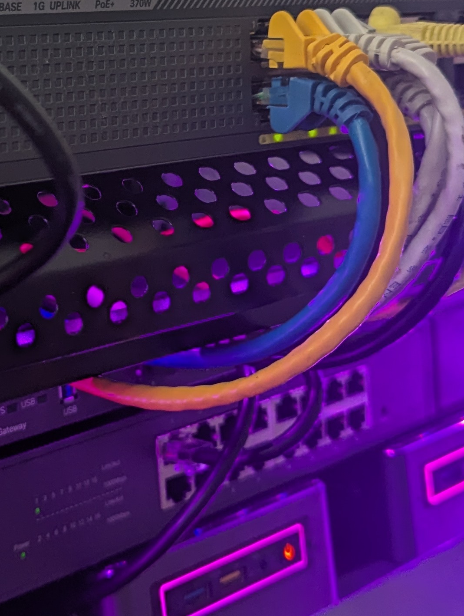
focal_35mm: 69
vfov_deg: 27.8
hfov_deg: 21.0
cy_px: 181
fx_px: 1230
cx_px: 56
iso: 520
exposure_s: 1/168
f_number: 1.85
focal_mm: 6.81
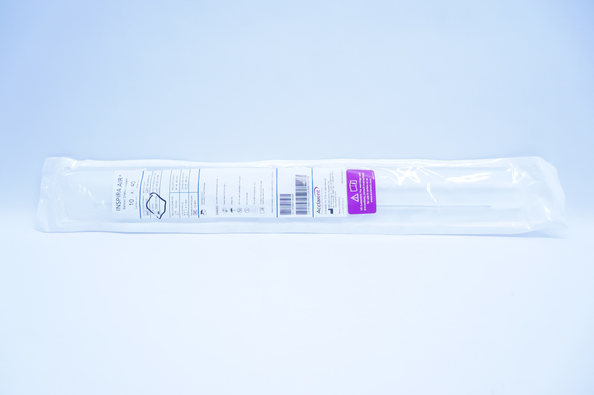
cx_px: 297
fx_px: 445
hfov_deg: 67.4
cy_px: 198
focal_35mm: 27
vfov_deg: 47.8
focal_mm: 18
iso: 800
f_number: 5.6
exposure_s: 1/160
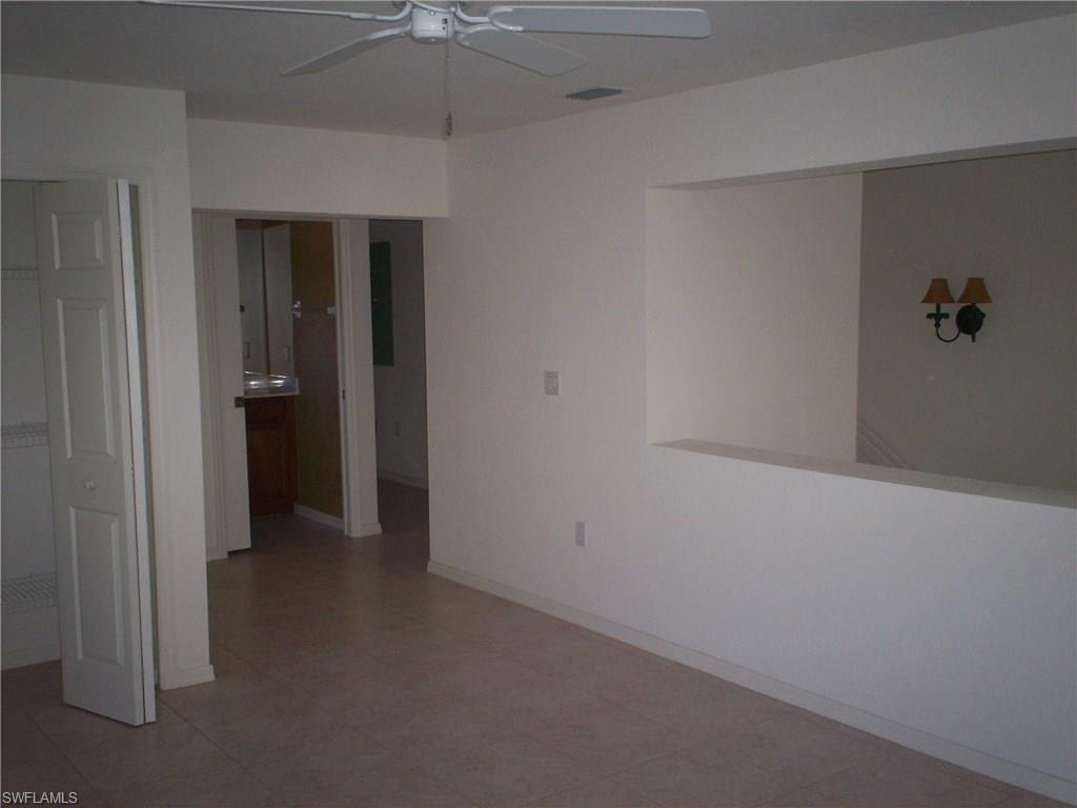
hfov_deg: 51.4
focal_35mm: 36
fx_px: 1120
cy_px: 404
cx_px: 538
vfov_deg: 39.7
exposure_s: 1/60
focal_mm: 6
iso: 140
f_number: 4.5
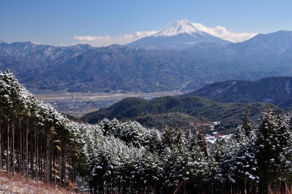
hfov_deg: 37.9
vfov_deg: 25.7
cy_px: 97
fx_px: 425
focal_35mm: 52
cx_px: 146
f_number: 18
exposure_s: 1/30
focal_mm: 35
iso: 200
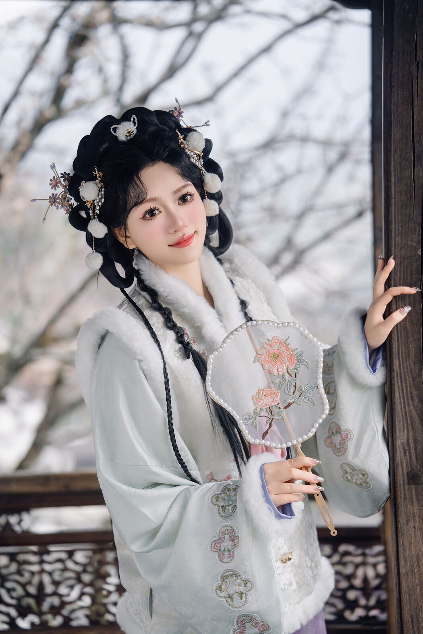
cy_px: 317
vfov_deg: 20.0
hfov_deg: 13.4
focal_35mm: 102
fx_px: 1798
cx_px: 212
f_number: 2.8
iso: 125
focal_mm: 102
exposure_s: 1/200
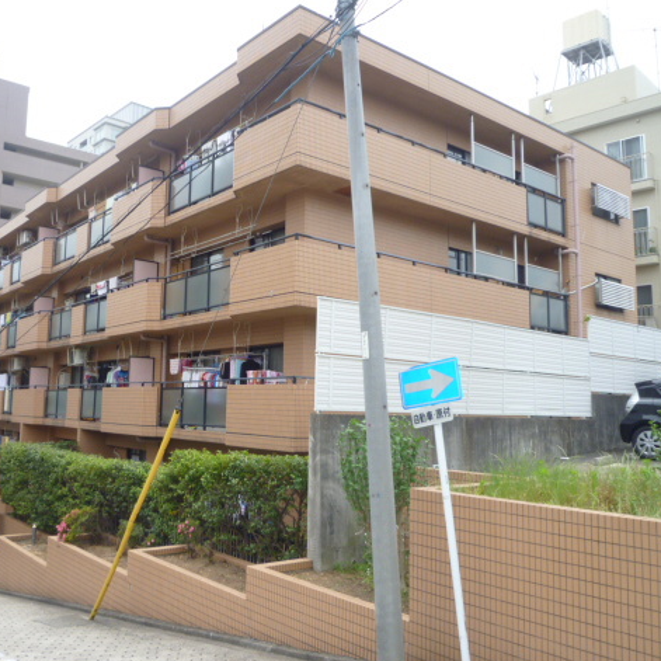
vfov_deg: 54.0
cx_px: 229
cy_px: 333
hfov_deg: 53.1
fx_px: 648
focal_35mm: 30
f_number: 2.8
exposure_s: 1/800
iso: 100
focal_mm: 4.5
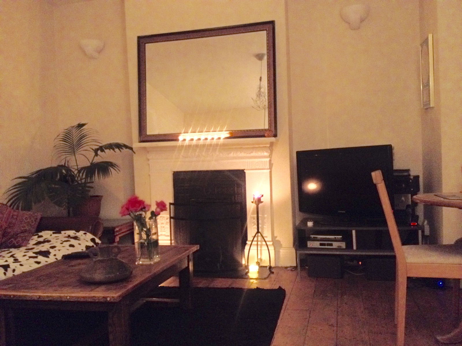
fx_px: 467
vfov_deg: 40.7
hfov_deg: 52.6
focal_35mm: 35
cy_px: 173
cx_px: 231
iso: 800
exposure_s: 1/15
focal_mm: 4.28
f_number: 2.4
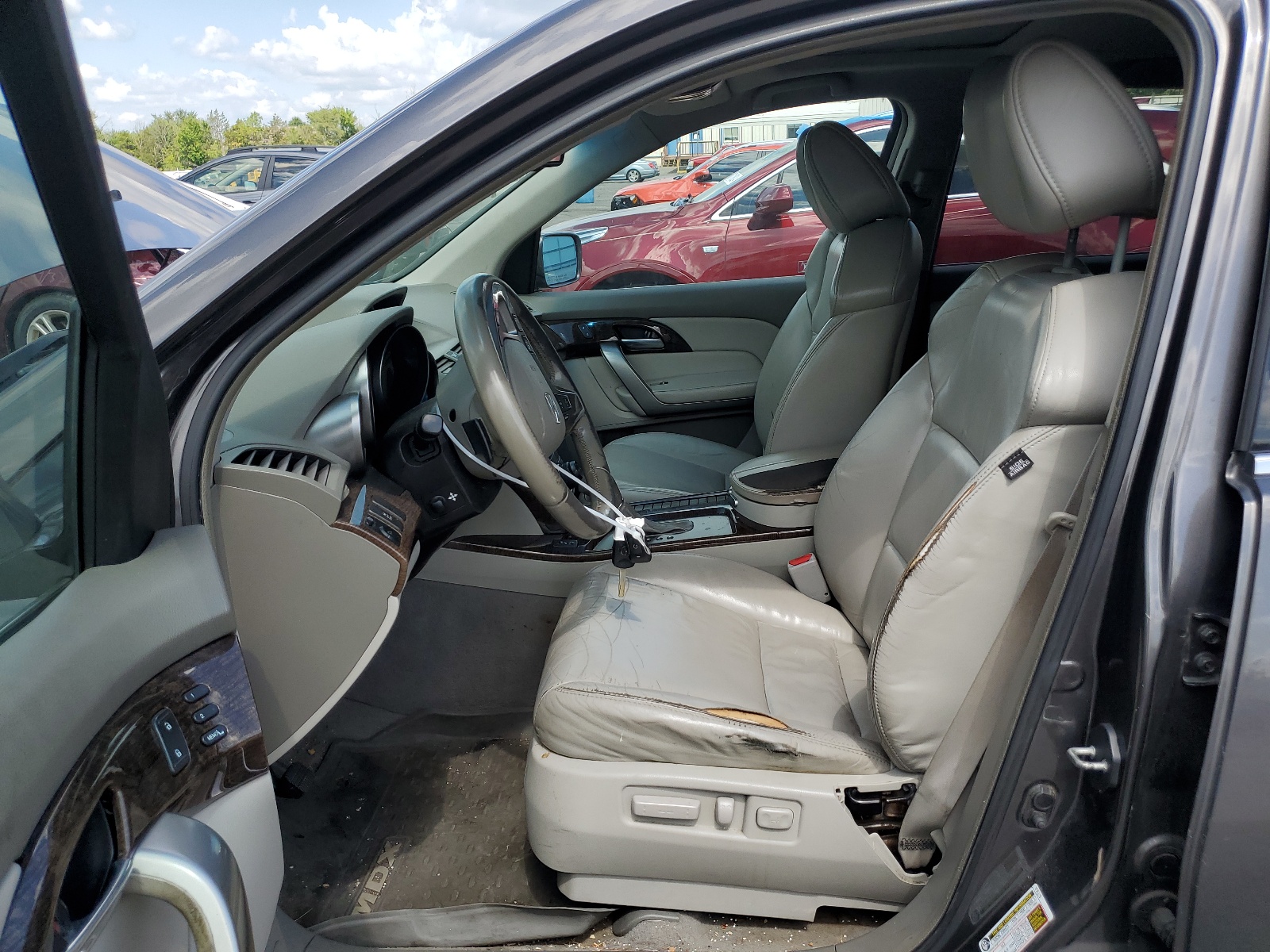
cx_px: 635
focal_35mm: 26
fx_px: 954
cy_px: 476
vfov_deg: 53.1
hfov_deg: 67.3
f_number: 1.5
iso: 50
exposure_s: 1/1429
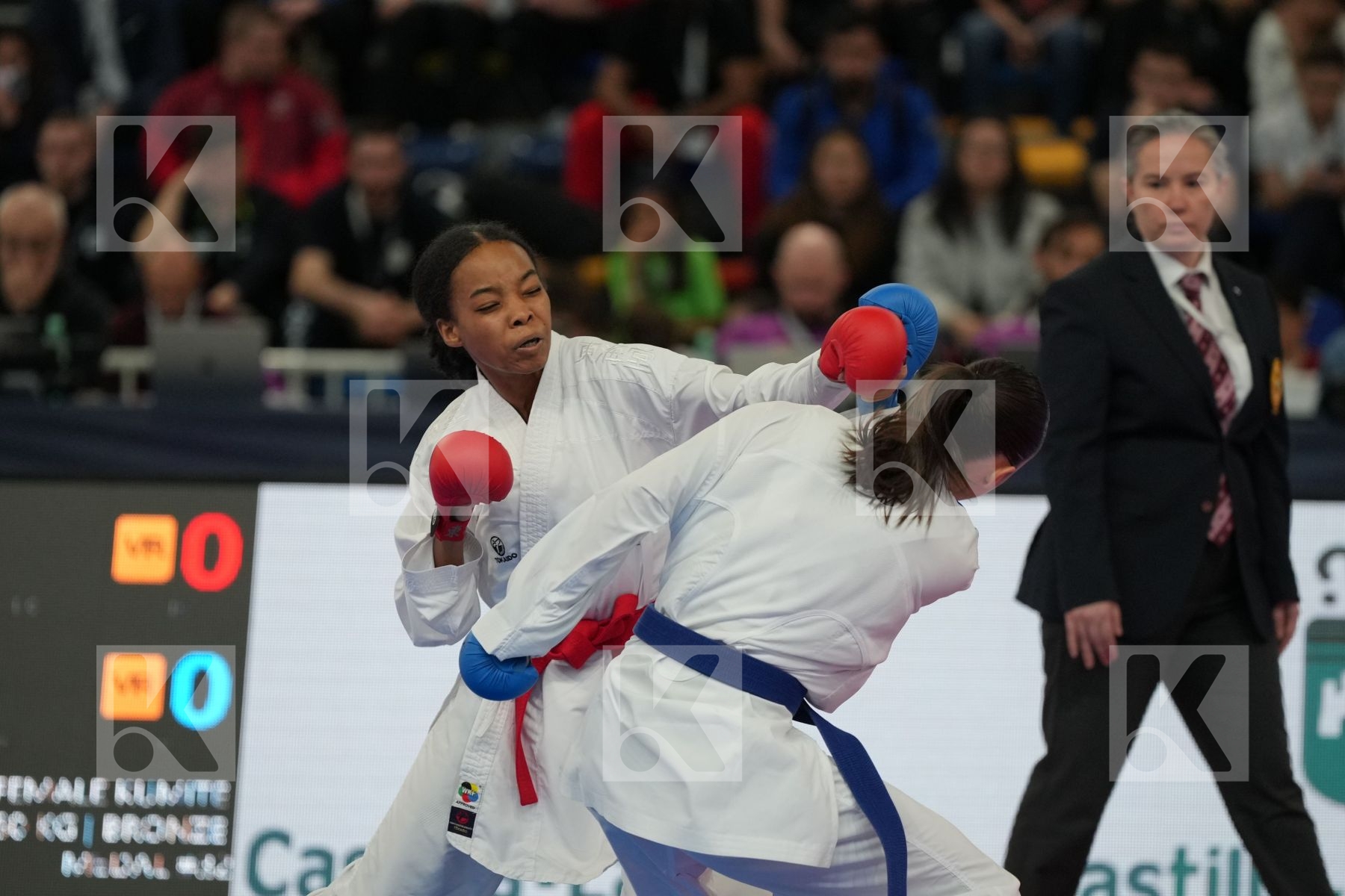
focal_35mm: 256
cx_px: 672
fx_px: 9564
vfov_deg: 5.4
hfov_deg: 8.0
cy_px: 448
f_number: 2.8
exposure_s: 1/1000
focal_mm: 171
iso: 1600
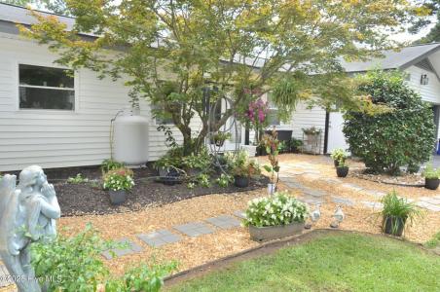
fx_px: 330
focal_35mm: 27
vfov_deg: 47.8
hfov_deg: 67.5
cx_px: 220
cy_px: 146
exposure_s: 1/200
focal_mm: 18
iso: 200
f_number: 7.1
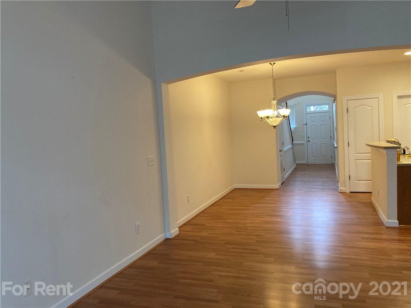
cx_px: 206
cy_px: 154
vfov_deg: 49.7
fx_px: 332
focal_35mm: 28
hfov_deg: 63.4
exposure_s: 1/60
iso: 125
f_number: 1.8
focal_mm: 3.99
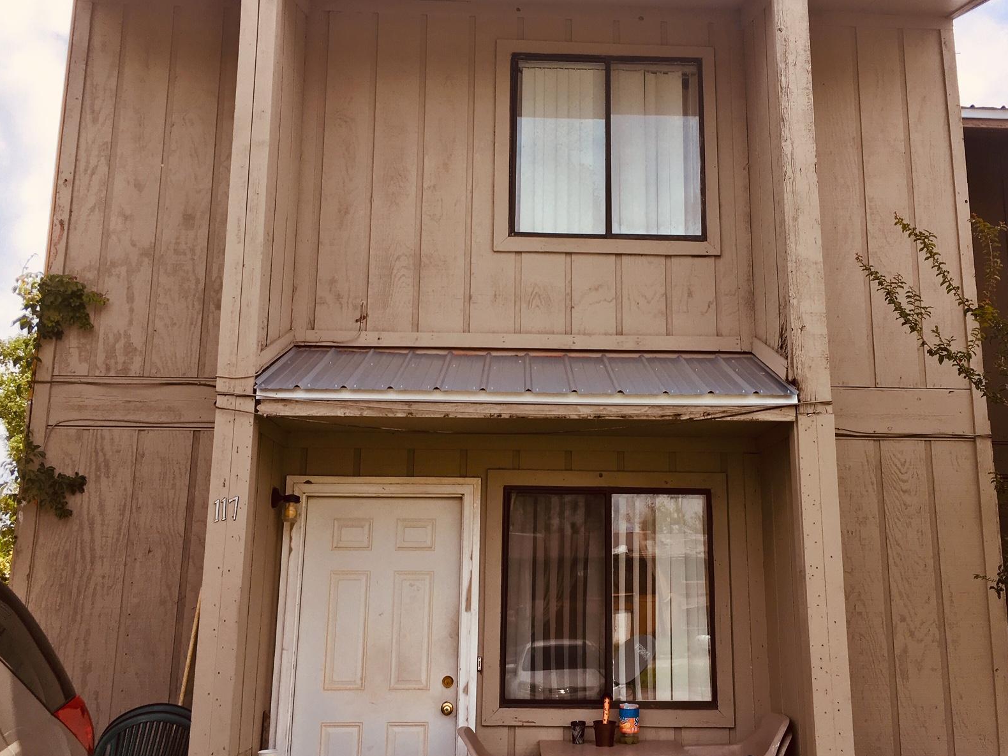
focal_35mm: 37
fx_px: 1077
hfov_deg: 50.0
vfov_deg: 38.7
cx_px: 558
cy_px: 359
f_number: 2.2
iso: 25
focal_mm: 4.15
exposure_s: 1/1099
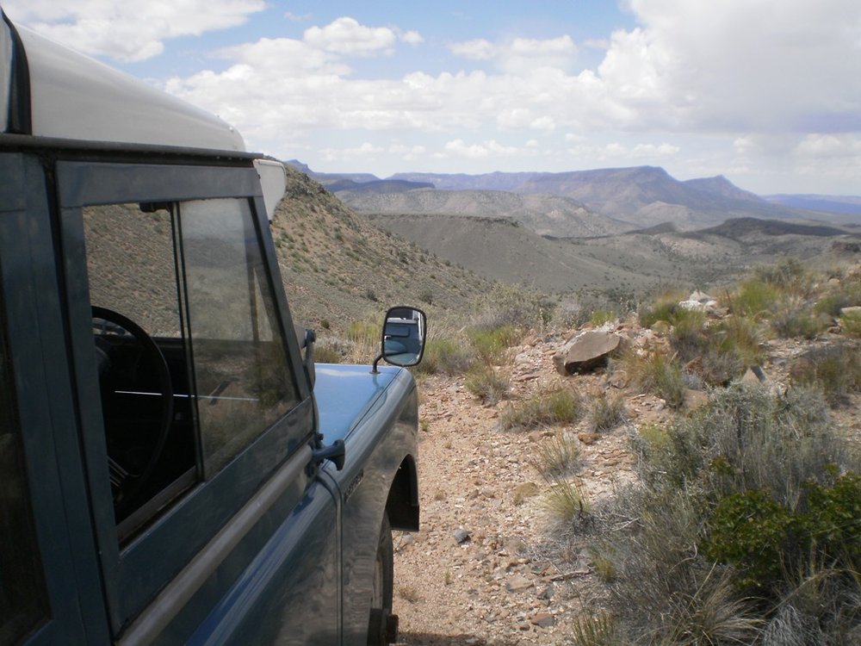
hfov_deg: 51.4
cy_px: 323
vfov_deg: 39.7
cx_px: 430
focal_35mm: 36
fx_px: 895
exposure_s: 1/640
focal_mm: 6.3
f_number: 4.6
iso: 100
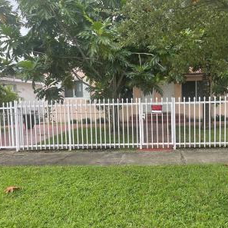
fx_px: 231
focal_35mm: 31
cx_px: 144
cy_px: 114
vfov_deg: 52.5
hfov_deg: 51.9
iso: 32
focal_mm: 5.1
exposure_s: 1/373
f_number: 1.6
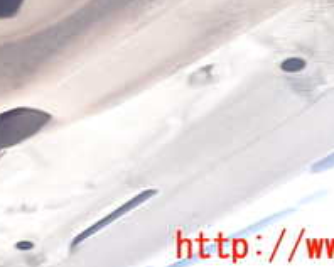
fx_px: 731
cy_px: -112
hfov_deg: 25.2
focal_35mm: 74
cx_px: 51
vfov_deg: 18.7
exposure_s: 1/40
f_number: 2
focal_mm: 4.5
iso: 200
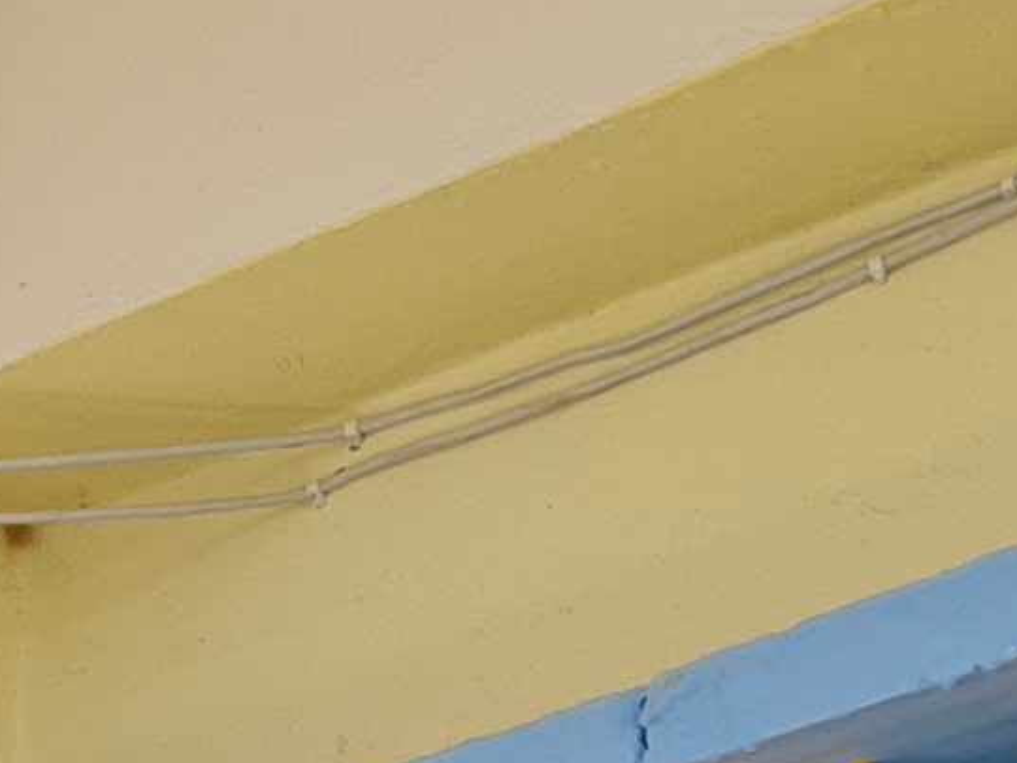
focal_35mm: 194
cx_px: 559
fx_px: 5700
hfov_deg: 10.2
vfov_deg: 6.7
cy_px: 2604
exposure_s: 1/1011
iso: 50
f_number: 1.8
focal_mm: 5.4
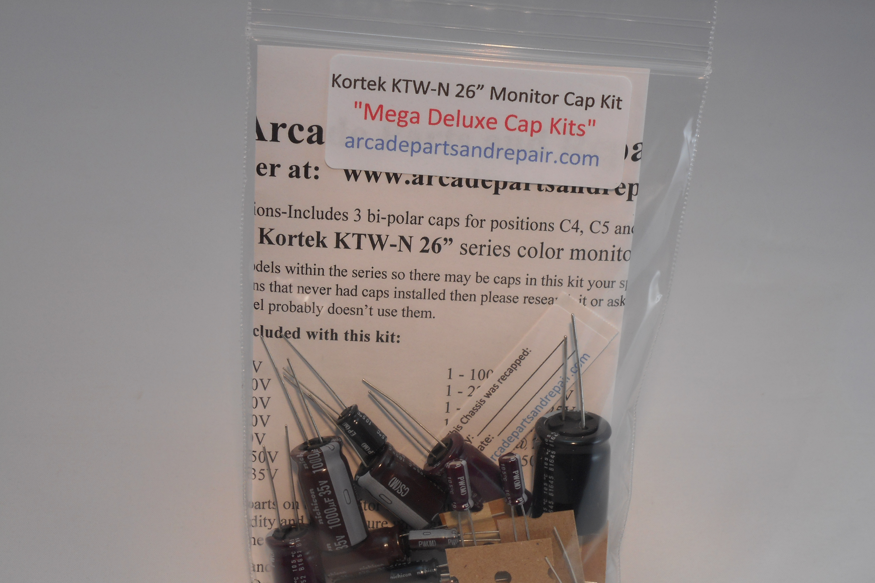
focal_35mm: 70
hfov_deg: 28.8
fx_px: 1701
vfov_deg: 19.4
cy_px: 327
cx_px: 438
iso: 110
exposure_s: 1/30
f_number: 5.3
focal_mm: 12
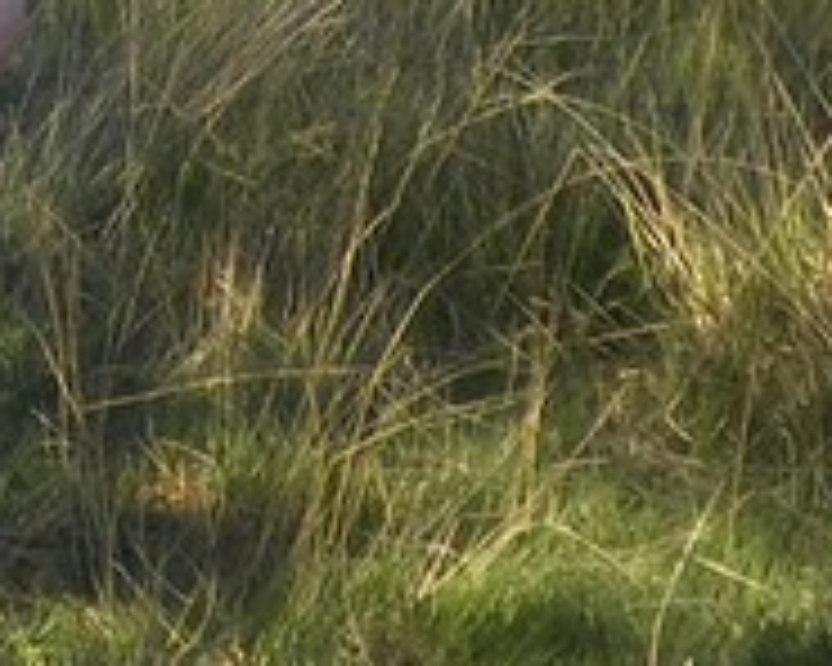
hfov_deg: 11.6
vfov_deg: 9.0
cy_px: -684
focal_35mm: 162
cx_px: -184
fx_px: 3989
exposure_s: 1/400
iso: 125
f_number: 3.3
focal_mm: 4.1
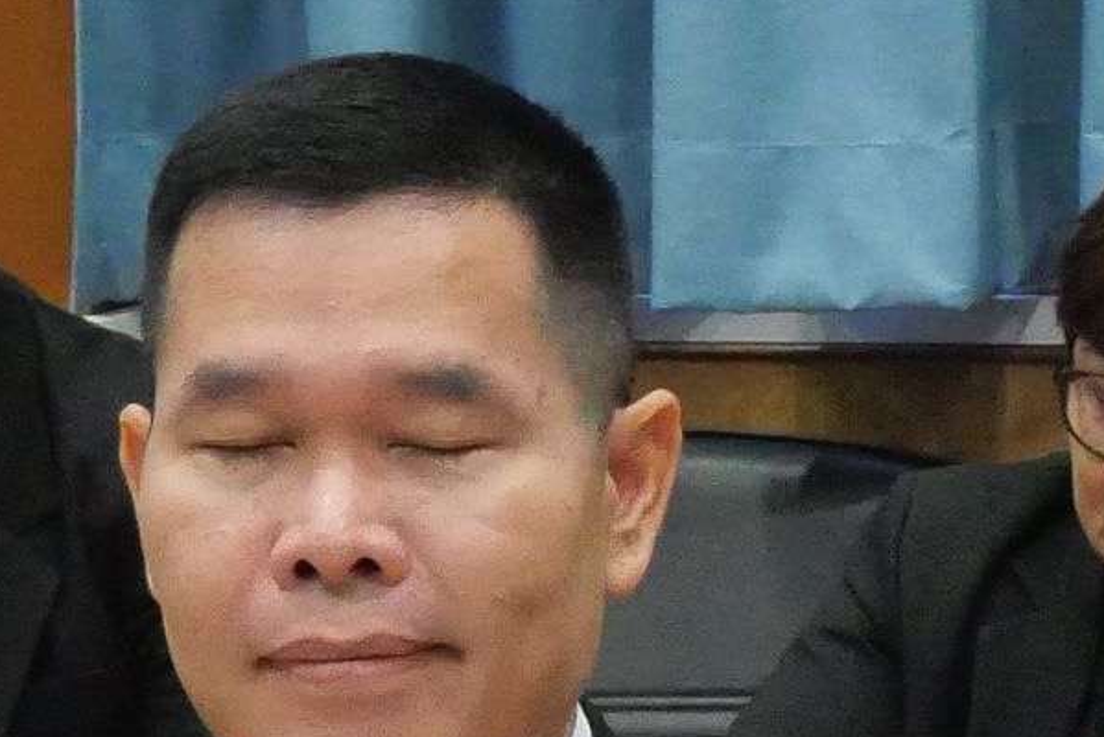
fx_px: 8560
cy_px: 650
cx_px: 2083
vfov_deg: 4.9
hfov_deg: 7.2
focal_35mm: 279
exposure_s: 1/60
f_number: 6.3
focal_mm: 22
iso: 3200
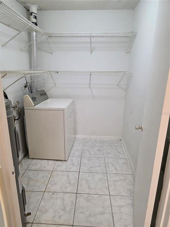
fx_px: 151
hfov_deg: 58.9
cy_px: 114
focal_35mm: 23
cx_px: 85
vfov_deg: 73.9
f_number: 1.7
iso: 500
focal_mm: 6.3
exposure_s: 1/120
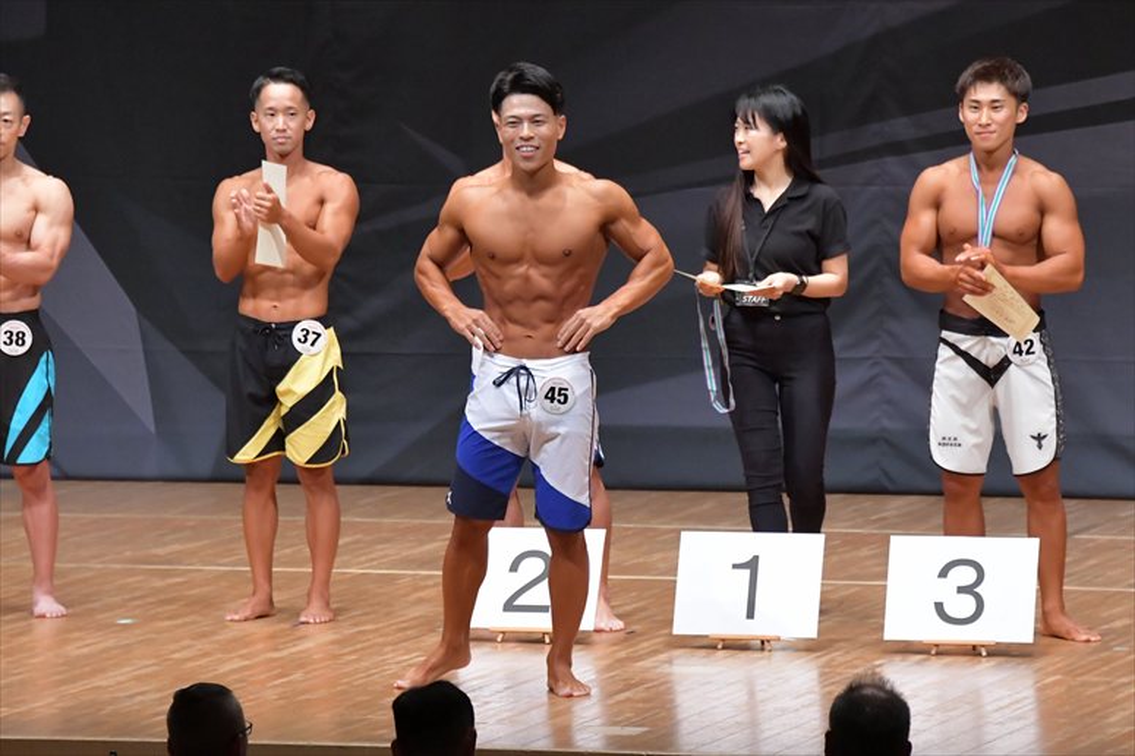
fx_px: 8508
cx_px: 568
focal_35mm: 270
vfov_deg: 5.1
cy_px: 378
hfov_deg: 7.6
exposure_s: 1/400
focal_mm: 180
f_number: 5.6
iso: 8000
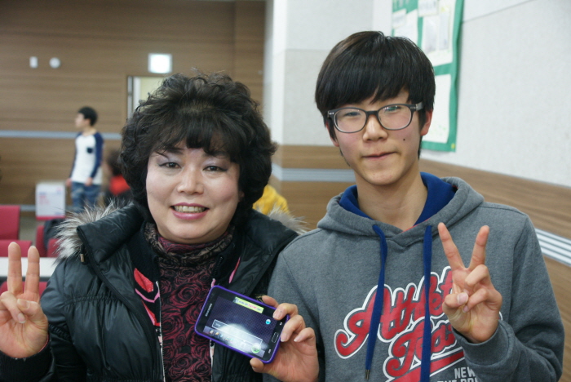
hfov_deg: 43.6
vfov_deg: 29.9
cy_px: 191
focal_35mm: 45
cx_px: 286
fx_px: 714
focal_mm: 30
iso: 800
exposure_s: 1/15
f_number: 4
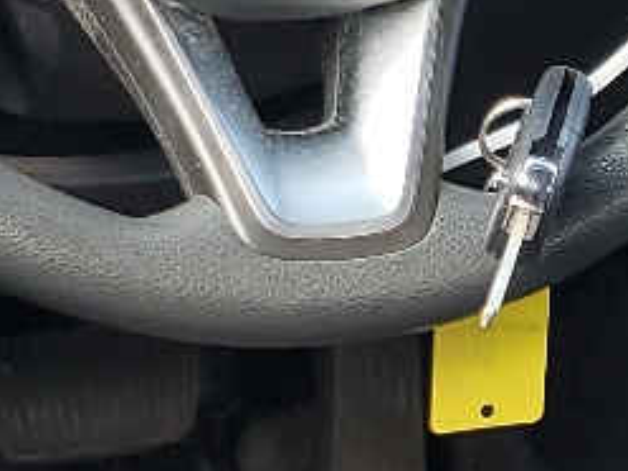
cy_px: 377
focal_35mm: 168
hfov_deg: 11.6
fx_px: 3048
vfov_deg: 8.8
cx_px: 625
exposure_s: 1/120
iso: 55
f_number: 1.5
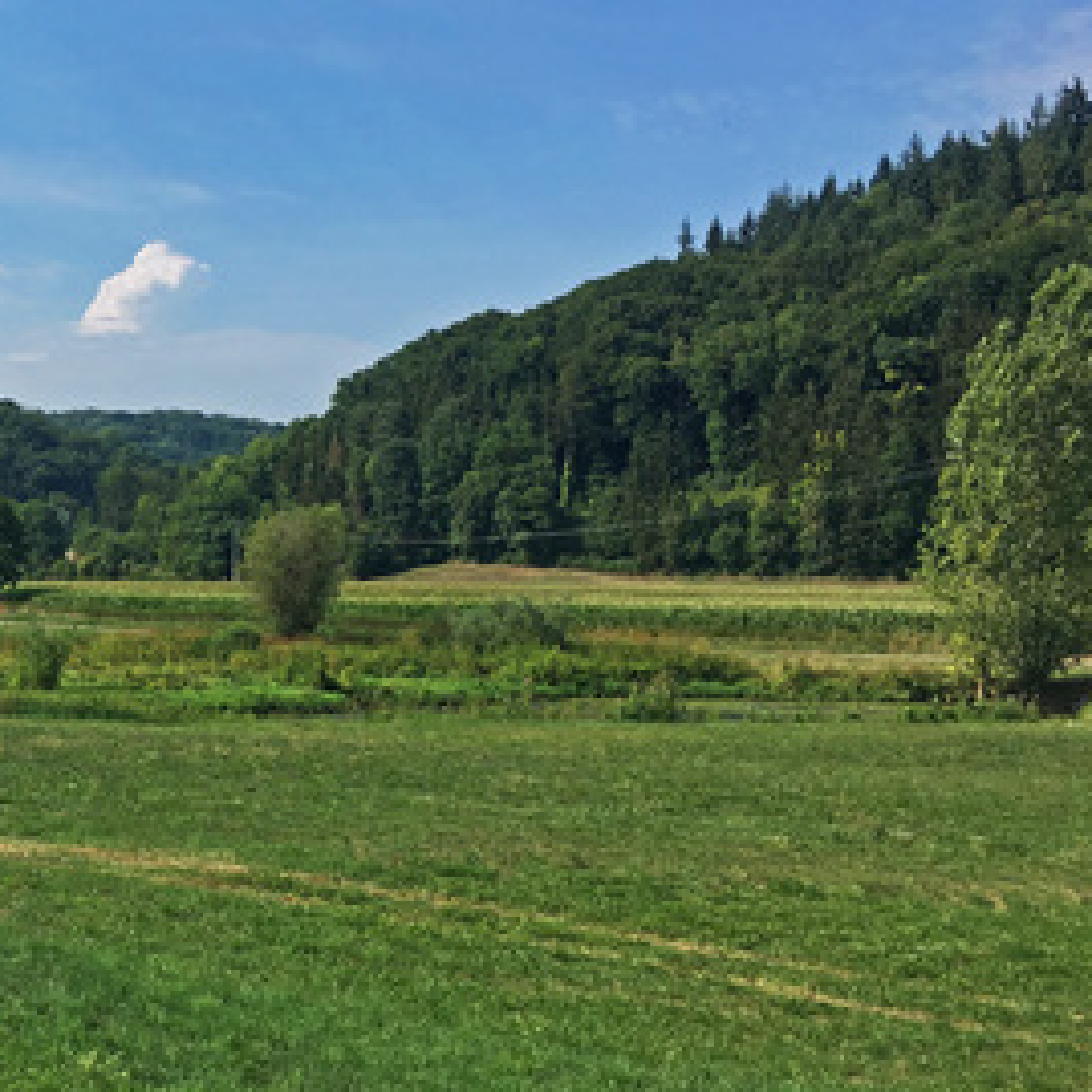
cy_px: 503
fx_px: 1999
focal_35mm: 56
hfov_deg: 28.6
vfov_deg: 30.5
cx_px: -6
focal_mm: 4.15
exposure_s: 1/1603
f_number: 2.2
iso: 25
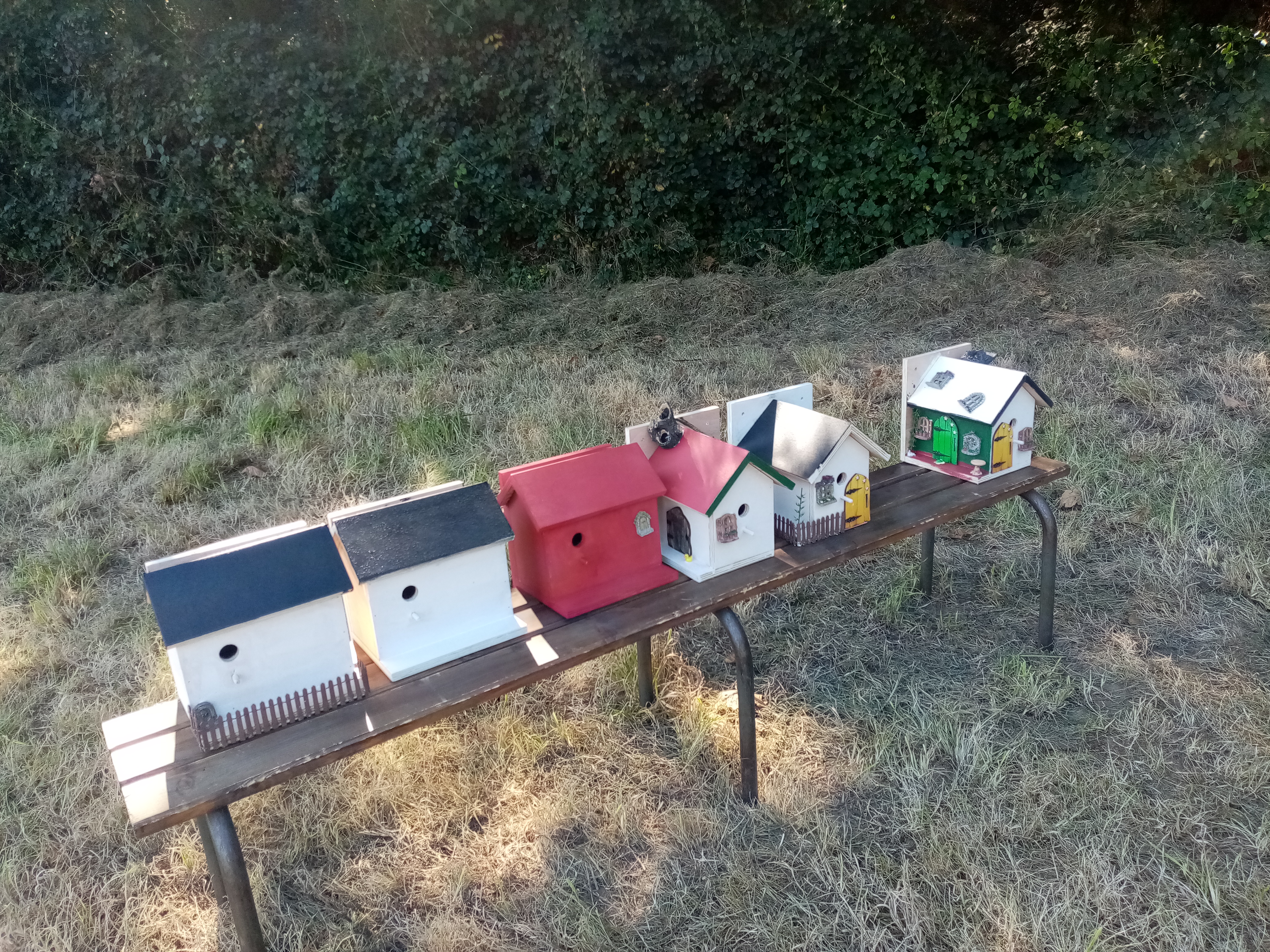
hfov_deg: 67.3
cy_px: 476
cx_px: 635
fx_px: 954
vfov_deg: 53.1
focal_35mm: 26
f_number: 1.8
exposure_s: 1/107
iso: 105
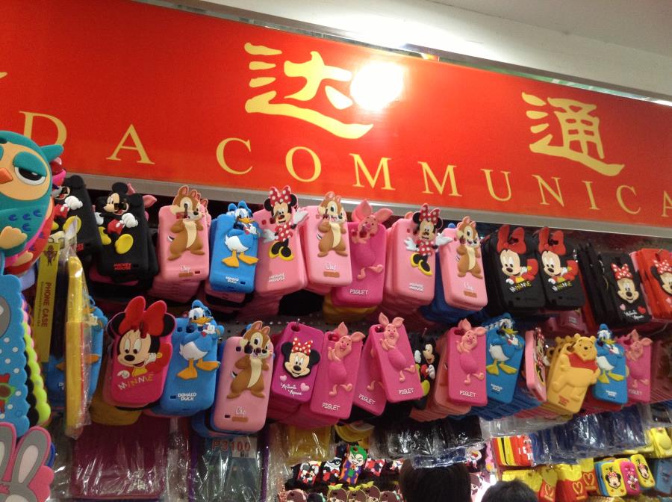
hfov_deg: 55.4
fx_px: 640
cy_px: 251
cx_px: 336
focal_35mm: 33
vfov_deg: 42.8
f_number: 2.4
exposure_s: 1/24
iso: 125
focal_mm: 3.3
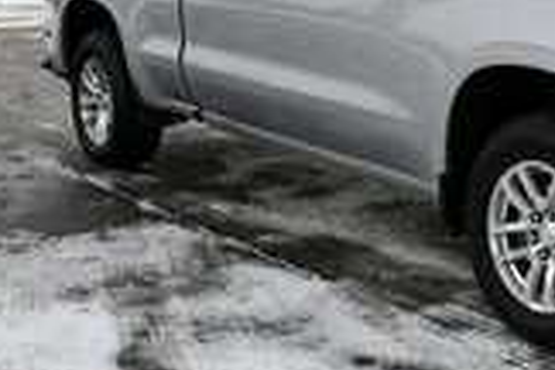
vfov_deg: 18.2
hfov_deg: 25.9
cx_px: 555
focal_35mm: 74
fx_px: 1141
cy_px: 60
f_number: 8
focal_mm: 20
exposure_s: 1/250
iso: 100
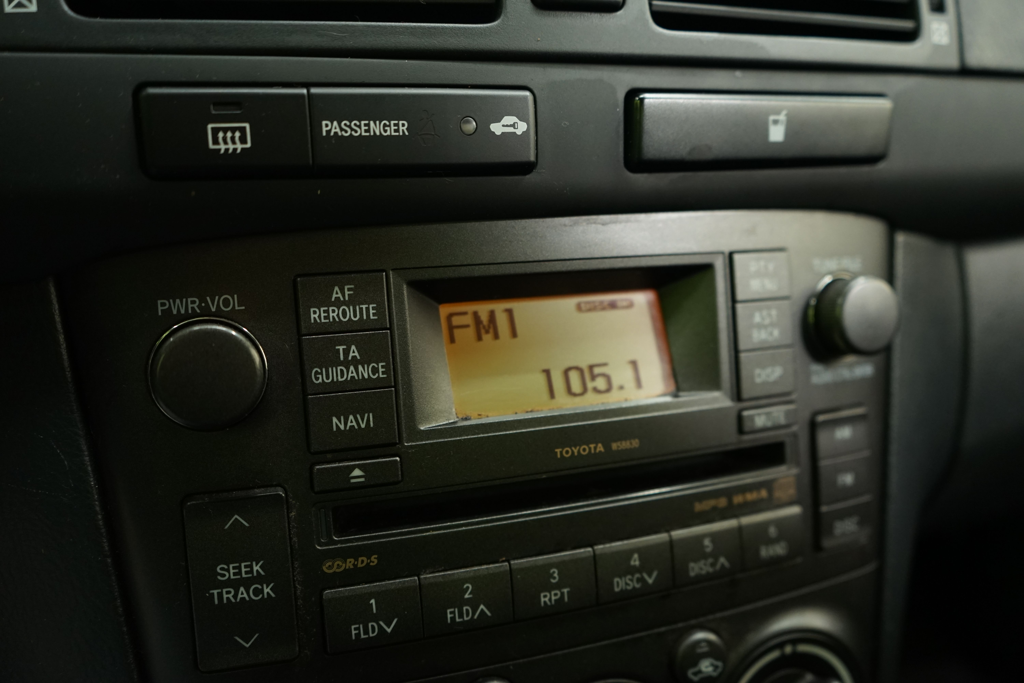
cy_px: 342
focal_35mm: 28
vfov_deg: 46.4
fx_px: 796
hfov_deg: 65.5
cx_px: 512
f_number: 3.5
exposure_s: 1/30
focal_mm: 28
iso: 1250
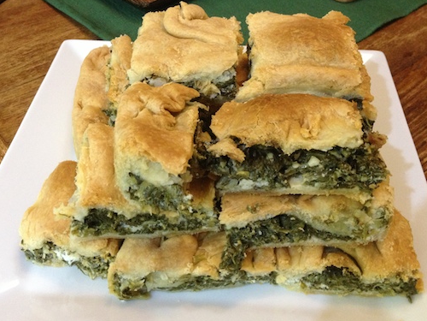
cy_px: 160
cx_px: 212
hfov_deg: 44.8
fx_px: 518
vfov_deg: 34.3
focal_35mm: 42
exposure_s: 1/20
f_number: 2.4
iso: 320
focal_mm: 4.28
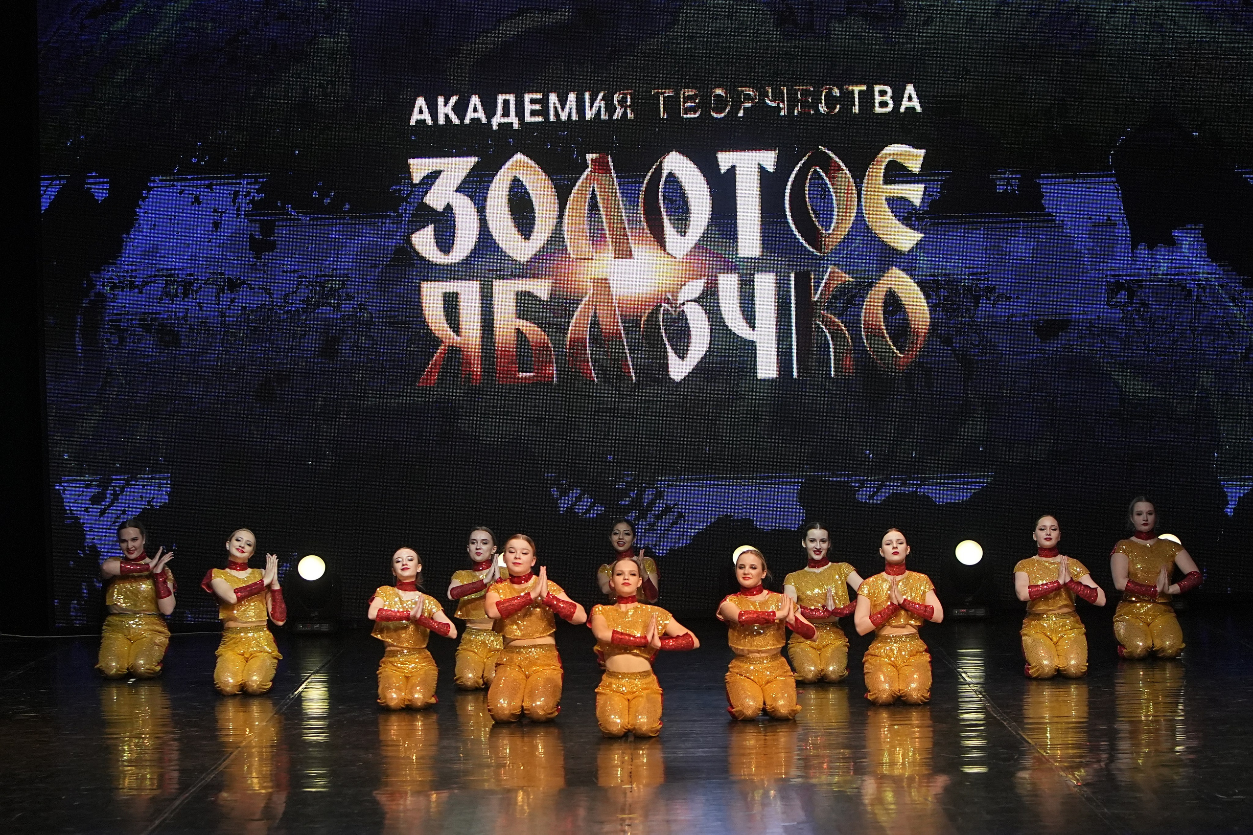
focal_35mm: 105
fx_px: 3655
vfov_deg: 13.0
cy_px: 418
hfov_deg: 19.5
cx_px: 626
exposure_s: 1/400
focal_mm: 70
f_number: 4
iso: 2500
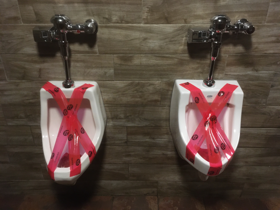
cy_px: 105
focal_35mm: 29
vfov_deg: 48.2
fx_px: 235
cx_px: 140
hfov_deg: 61.7
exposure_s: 1/20
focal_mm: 4.15
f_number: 2.2
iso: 200
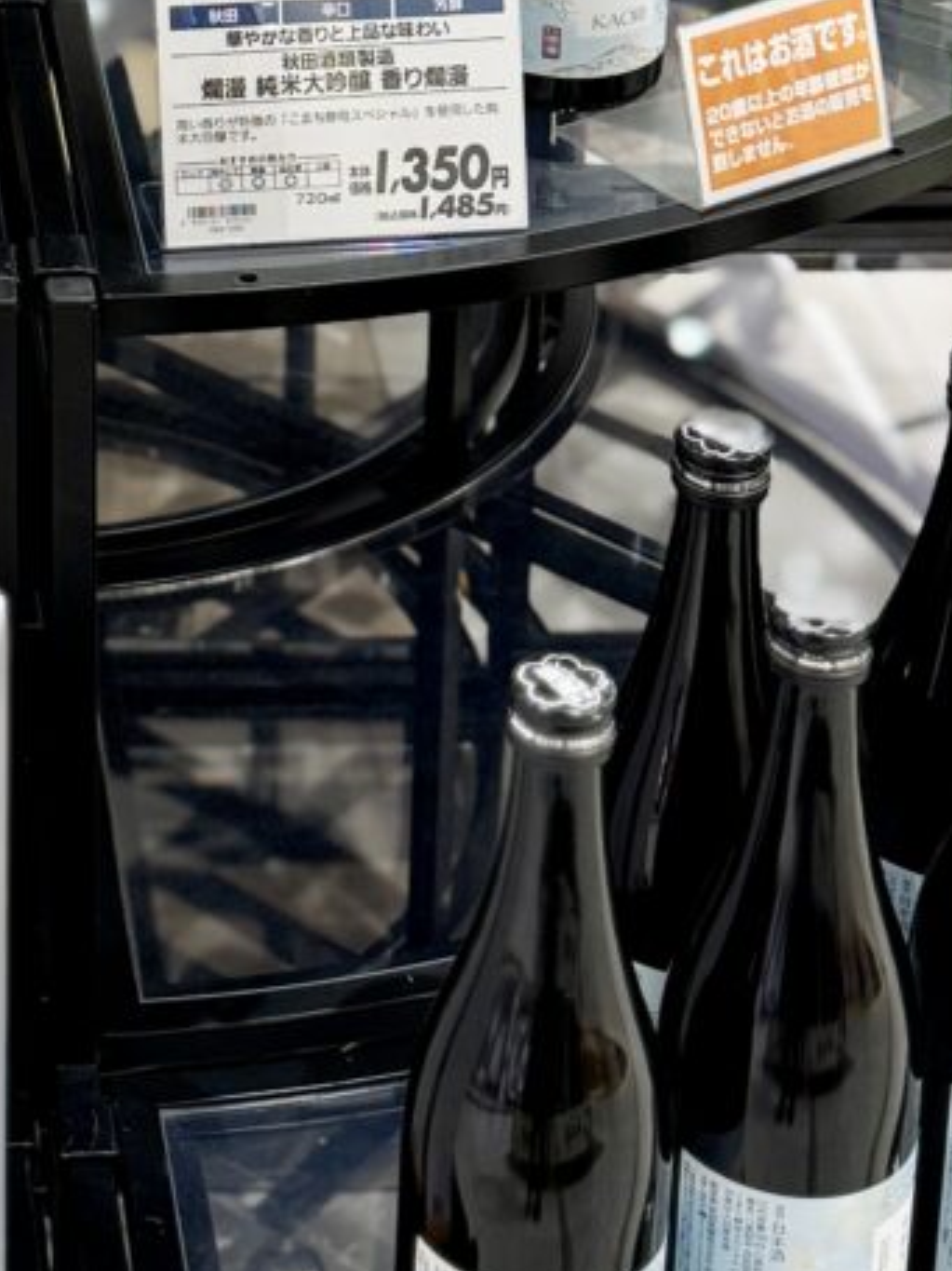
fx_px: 3302
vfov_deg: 20.2
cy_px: -306
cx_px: -168
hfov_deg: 15.8
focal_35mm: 90
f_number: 1.78
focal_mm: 6.76
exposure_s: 1/100
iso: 160
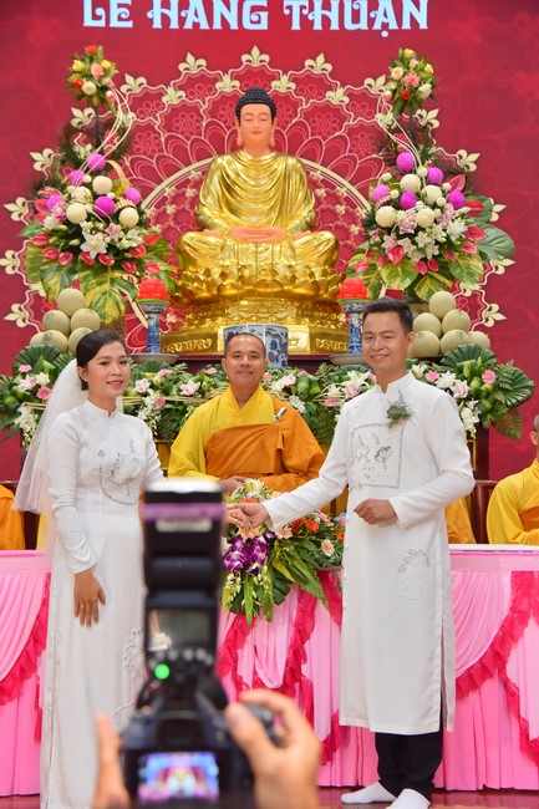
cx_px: 270
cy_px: 404
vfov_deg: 34.5
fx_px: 1303
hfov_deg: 23.4
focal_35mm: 58
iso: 1250
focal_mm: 58
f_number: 7.1
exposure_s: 1/125
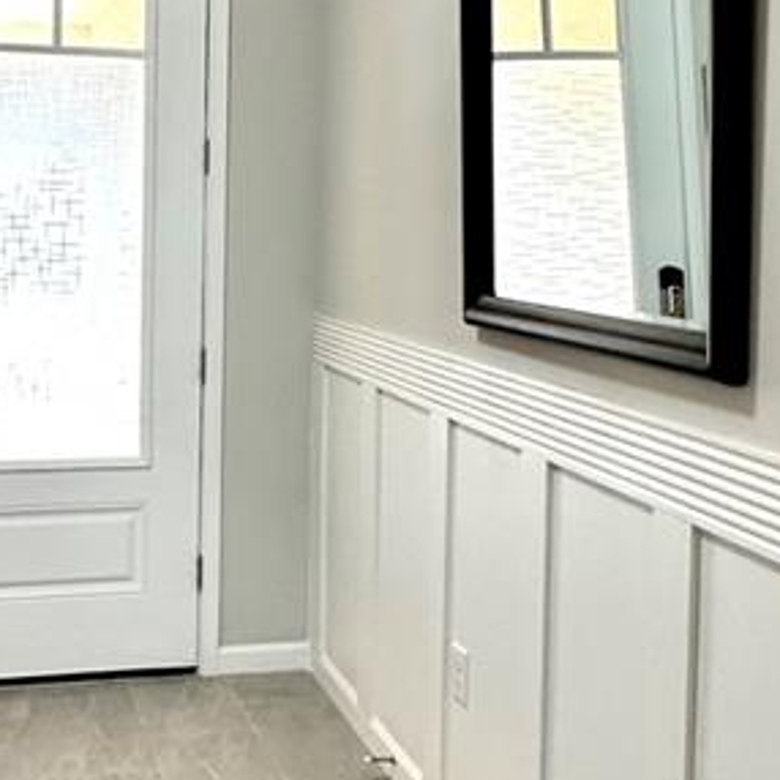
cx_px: 254
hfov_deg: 32.5
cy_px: 254
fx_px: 1326
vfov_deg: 32.5
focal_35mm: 52
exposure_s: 1/120
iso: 200
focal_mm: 2.22
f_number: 2.2
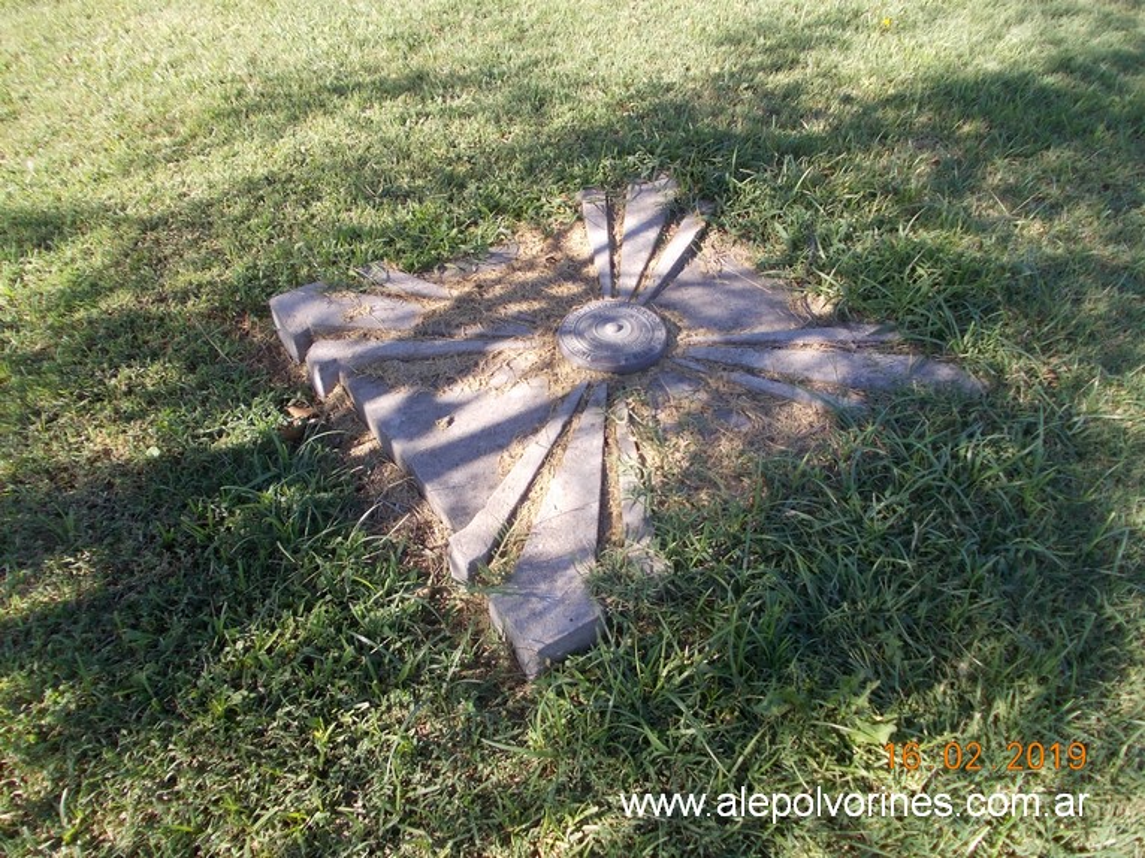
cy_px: 429
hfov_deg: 63.5
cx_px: 572
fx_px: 926
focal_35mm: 28
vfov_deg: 49.7
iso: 80
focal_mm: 4
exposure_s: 1/400
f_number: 2.7
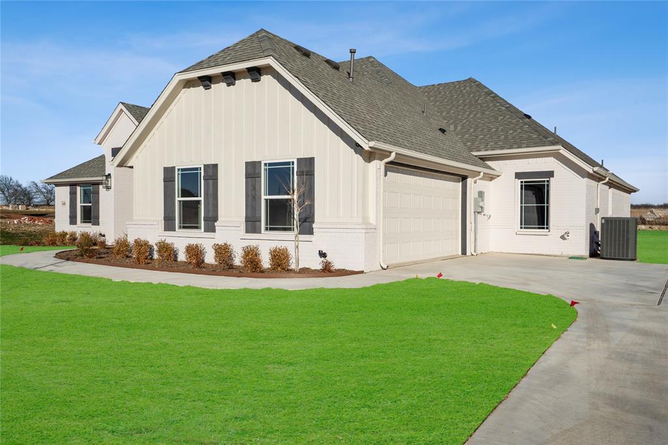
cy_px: 222
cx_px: 334
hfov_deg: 61.9
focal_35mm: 30
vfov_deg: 43.6
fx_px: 556
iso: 160
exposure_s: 1/1000
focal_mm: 30
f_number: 9
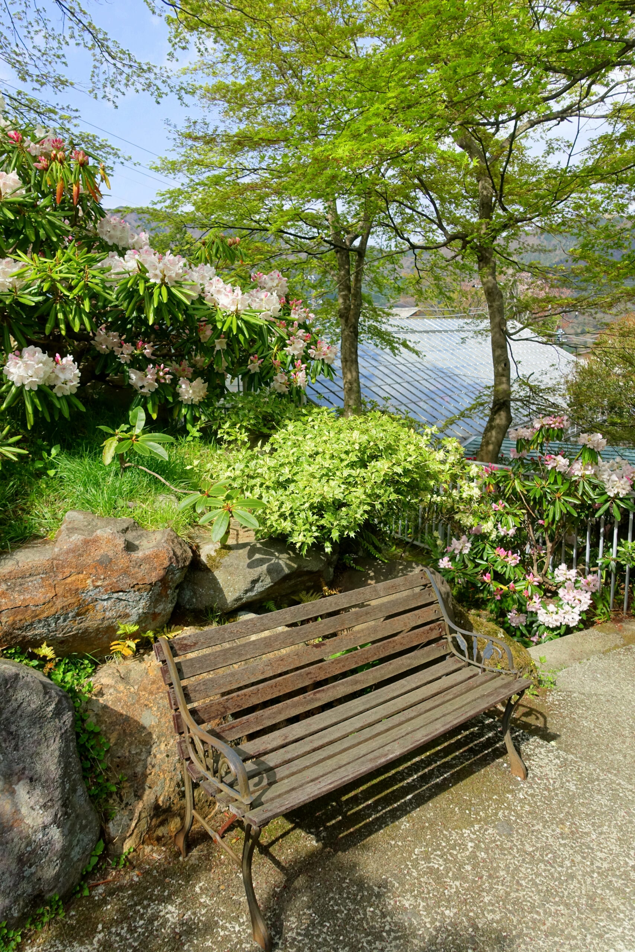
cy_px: 476
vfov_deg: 73.7
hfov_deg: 53.1
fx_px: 635
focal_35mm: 24
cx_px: 318
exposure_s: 1/400
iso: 400
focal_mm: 8.8
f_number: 2.8
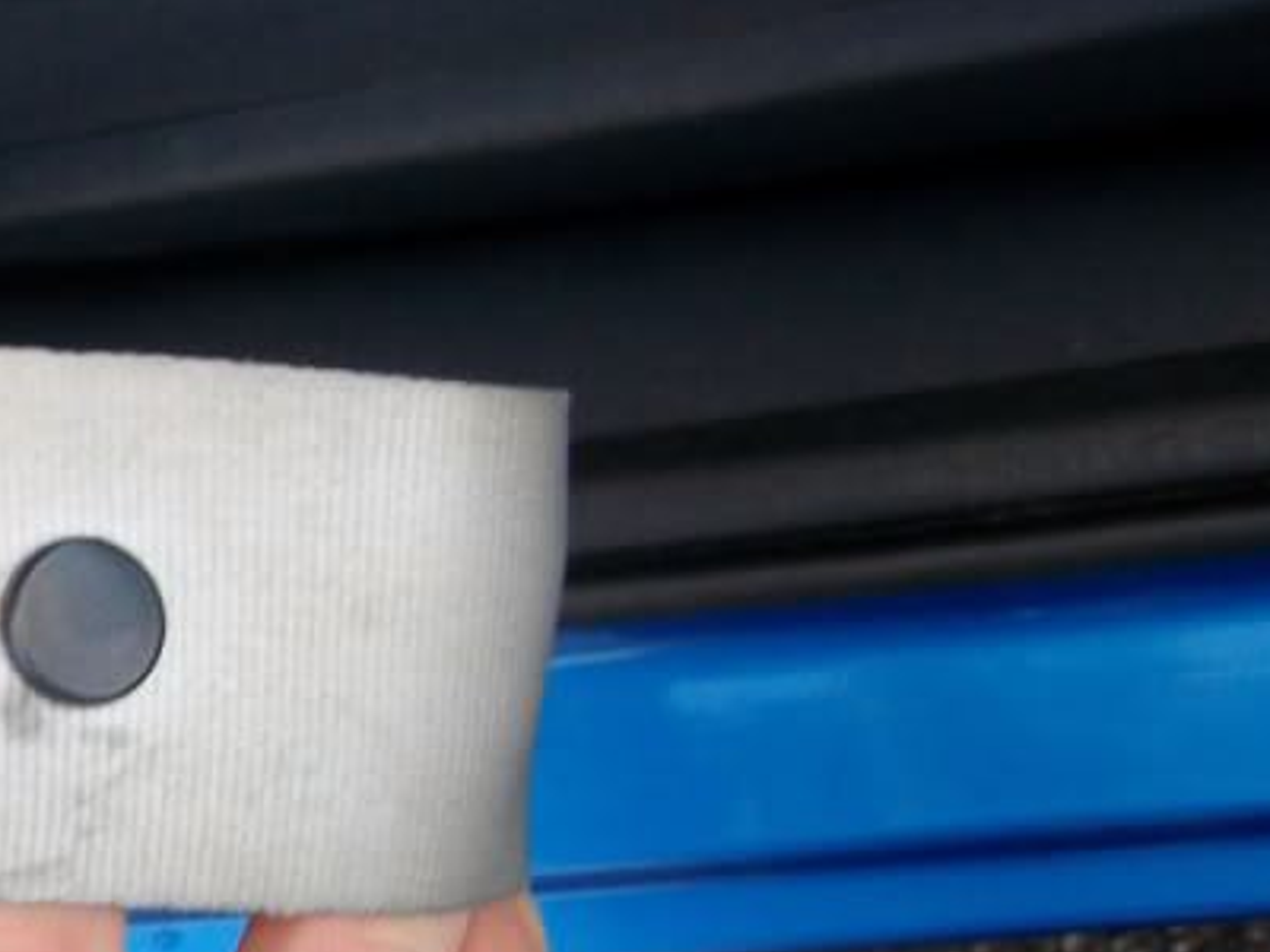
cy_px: 698
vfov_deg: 17.9
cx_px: -270
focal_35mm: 82
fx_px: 3008
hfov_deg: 22.0
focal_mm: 5.7
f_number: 2.9
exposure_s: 1/49
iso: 80
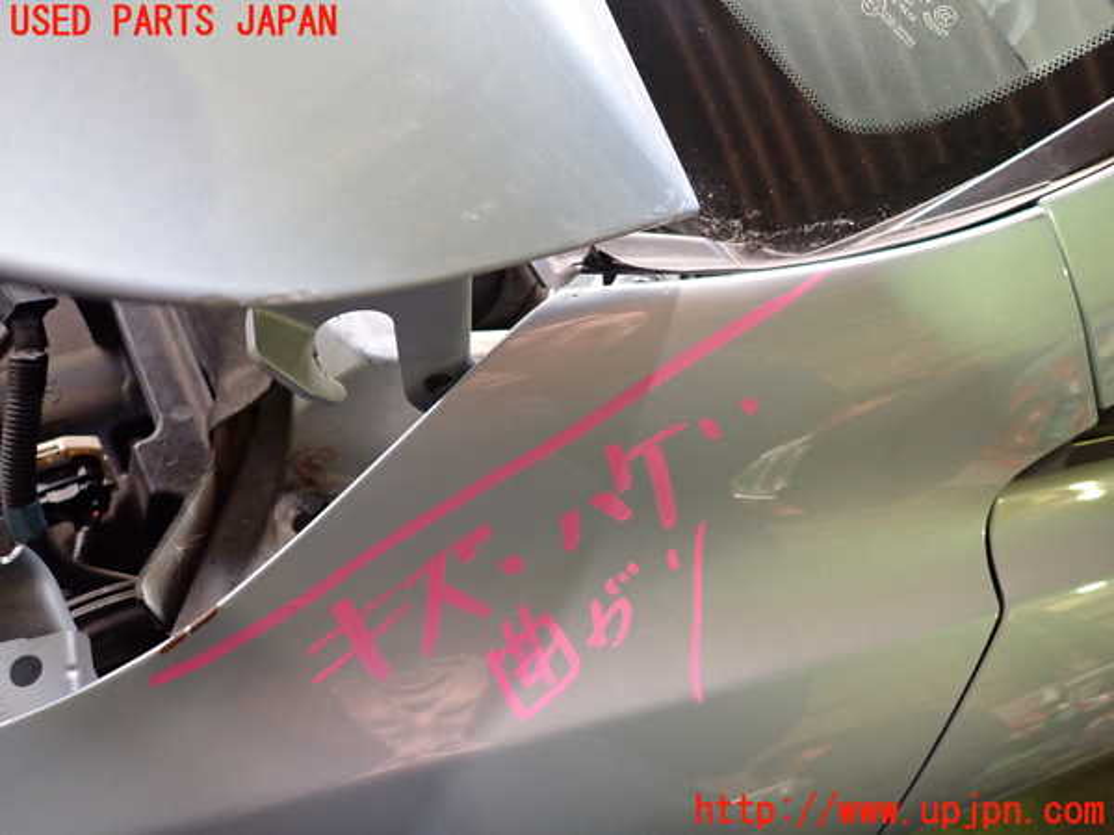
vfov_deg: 54.9
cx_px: 557
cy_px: 418
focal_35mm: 25
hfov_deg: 69.4
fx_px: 805
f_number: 2
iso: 400
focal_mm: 4.5
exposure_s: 1/60
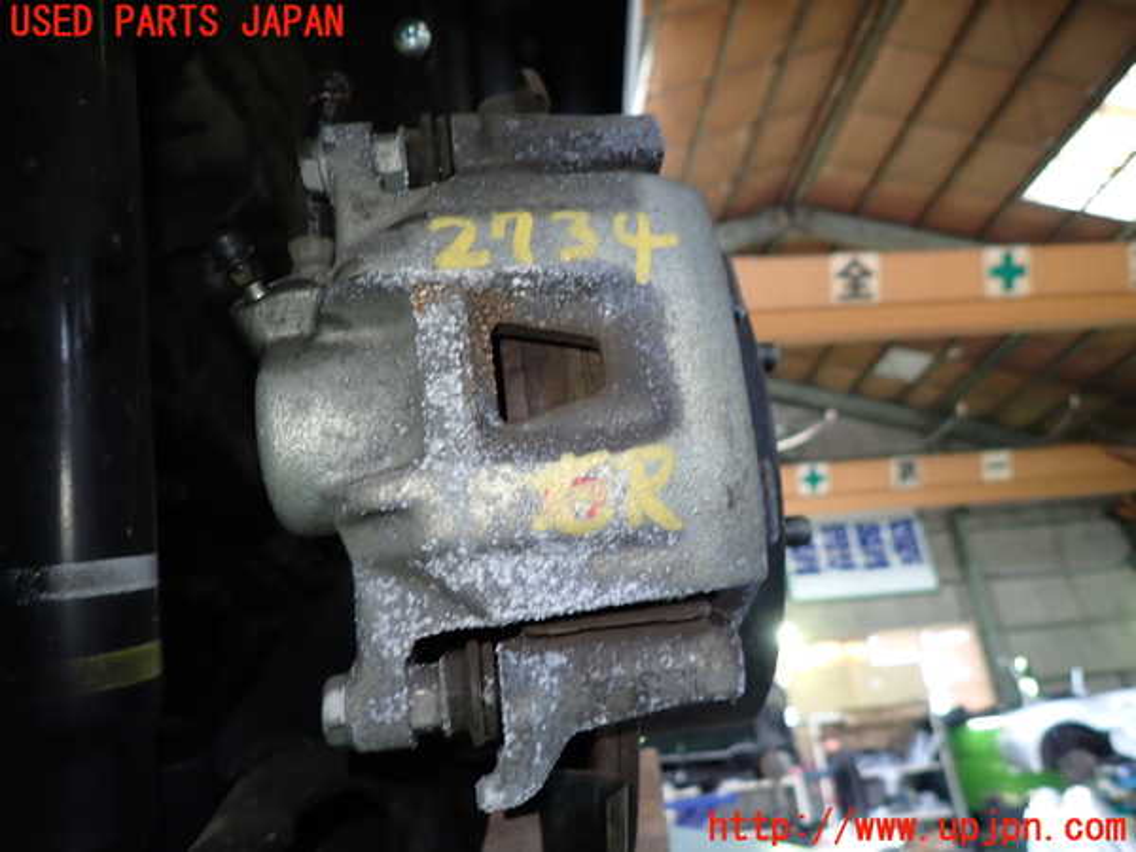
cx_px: 568
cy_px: 426
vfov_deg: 54.9
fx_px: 820
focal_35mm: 25
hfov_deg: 69.4
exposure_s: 1/30
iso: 200
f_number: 2
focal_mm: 4.5
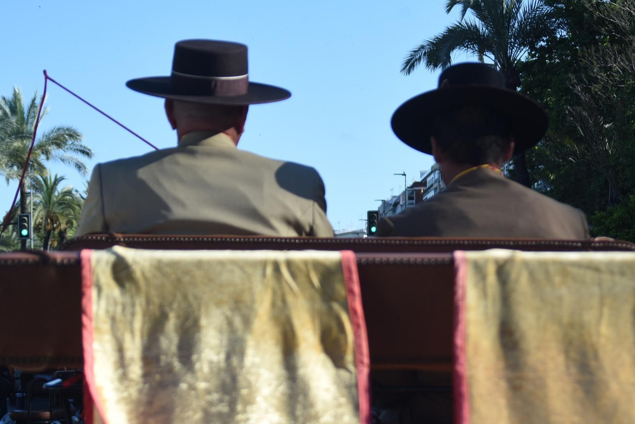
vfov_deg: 11.0
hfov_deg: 16.4
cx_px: 377
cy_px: 199
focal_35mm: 125
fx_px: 2205
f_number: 9
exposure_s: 1/400
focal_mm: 78
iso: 200
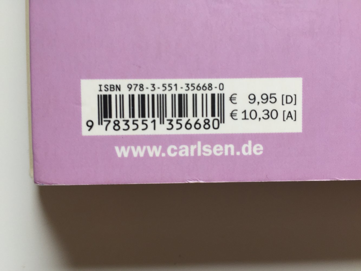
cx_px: 180
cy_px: 136
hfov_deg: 61.7
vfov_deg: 48.2
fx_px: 302
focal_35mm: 29
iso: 40
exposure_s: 1/50
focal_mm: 4.15
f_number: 2.2
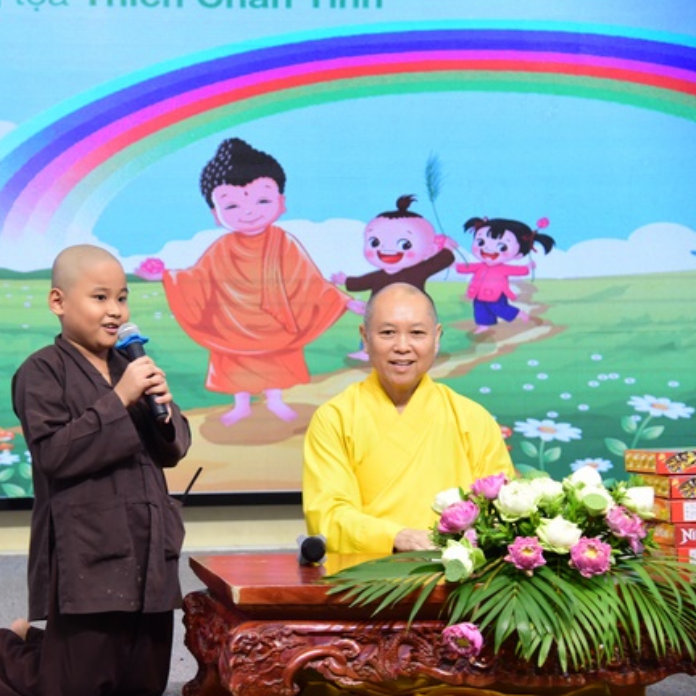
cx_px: 200
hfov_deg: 18.0
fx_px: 2184
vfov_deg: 18.1
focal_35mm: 96
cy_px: 348
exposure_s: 1/80
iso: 2000
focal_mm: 75
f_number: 5
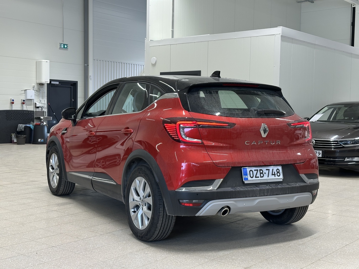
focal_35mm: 48
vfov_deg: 30.3
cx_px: 180
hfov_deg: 39.7
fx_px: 498
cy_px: 134
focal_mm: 6.86
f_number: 1.78
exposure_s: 1/81
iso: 80
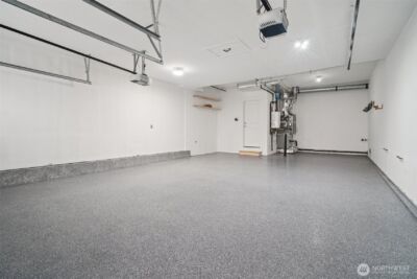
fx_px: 185
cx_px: 208
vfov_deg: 73.8
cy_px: 140
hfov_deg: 96.7
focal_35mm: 16
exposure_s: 1/25
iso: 1600
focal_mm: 16
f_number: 8
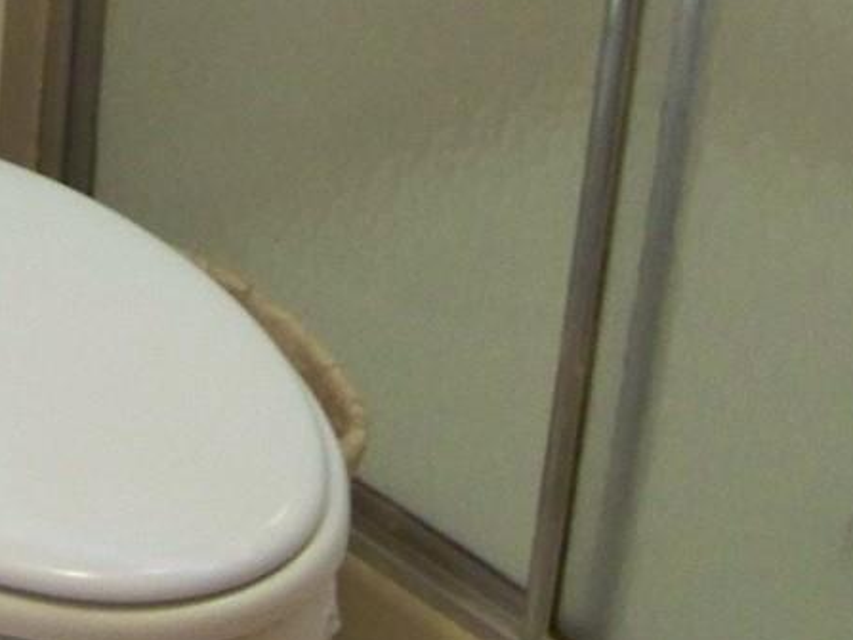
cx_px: -156
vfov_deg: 10.9
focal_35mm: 129
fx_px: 3178
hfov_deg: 14.8
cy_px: -418
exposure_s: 1/30
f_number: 2.8
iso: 320
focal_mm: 5.85
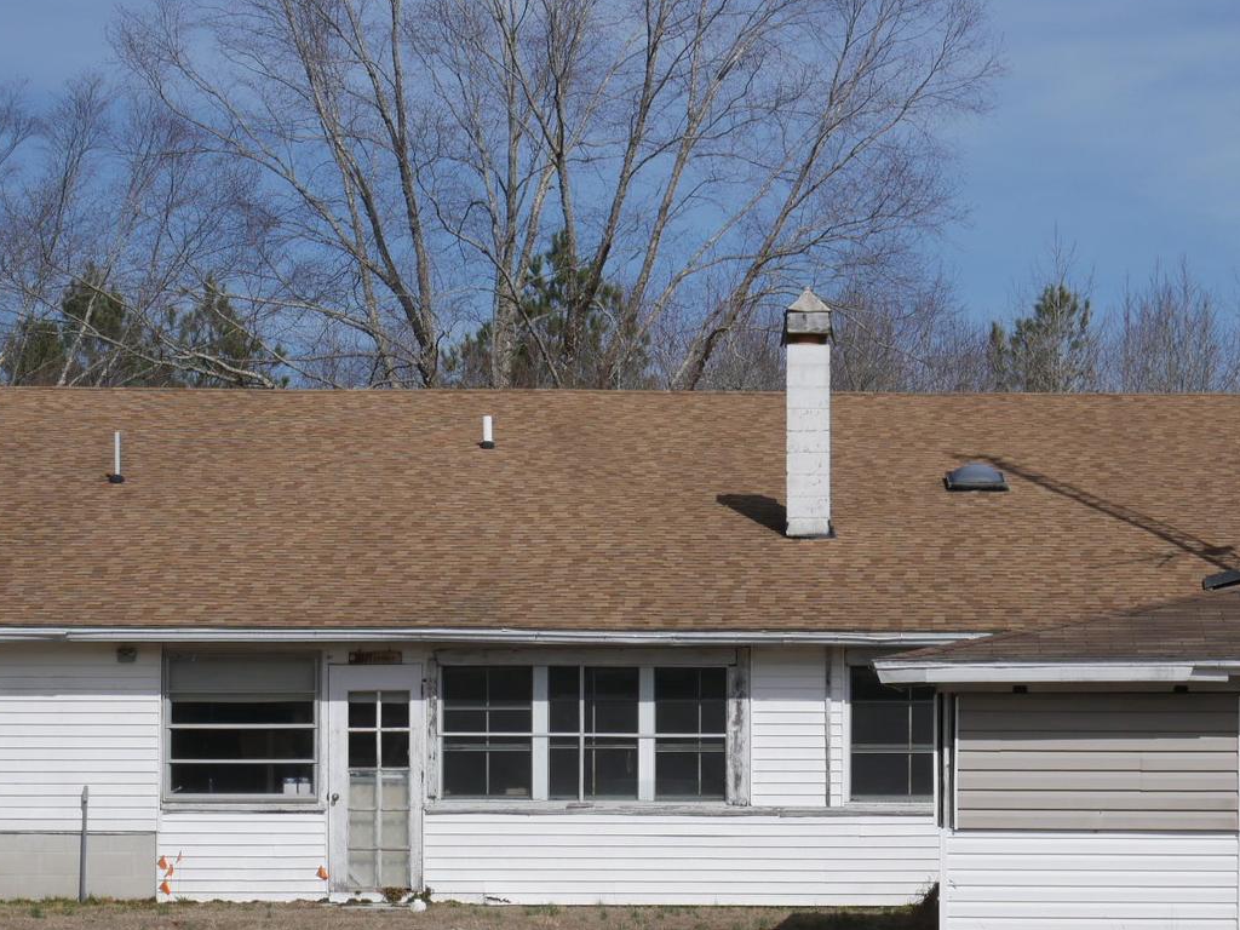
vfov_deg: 14.2
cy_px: 661
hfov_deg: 18.9
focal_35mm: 104
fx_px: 3725
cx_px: 702
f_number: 5.6
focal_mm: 26
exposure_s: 1/2000
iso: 200
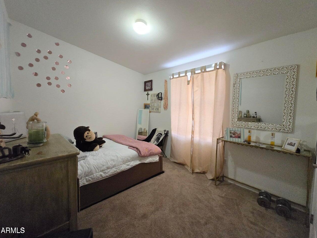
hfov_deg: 102.0
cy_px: 114
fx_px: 128
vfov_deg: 85.6
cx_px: 152
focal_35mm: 14
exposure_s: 1/60
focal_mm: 1.7
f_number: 2.2
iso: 800
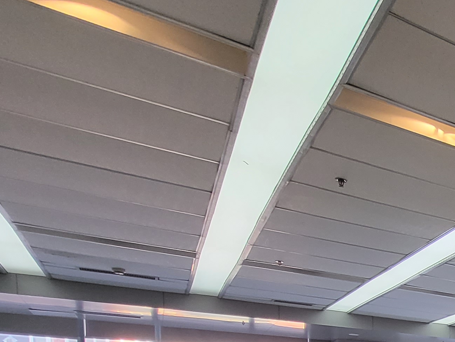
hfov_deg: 31.3
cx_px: 639
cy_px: 442
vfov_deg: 29.2
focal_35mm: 40
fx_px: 526
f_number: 2.2
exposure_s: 1/50
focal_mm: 1.74
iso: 100
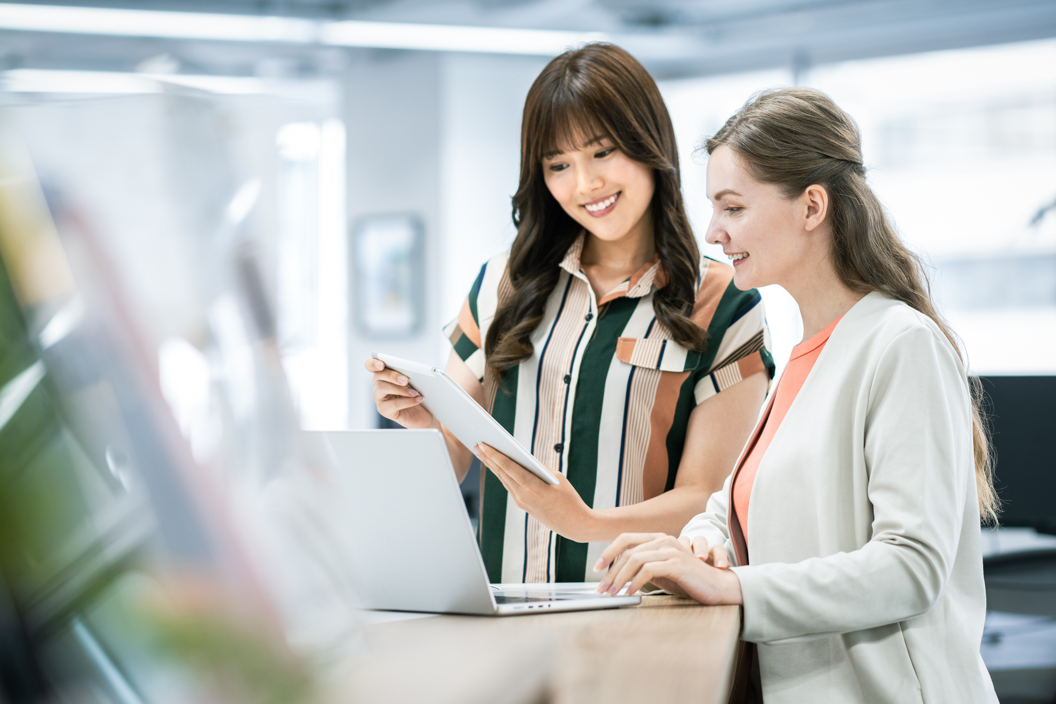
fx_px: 3725
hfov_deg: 16.1
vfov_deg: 10.8
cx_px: 528
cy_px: 352
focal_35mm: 127
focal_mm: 85
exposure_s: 1/200
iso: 320
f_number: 2
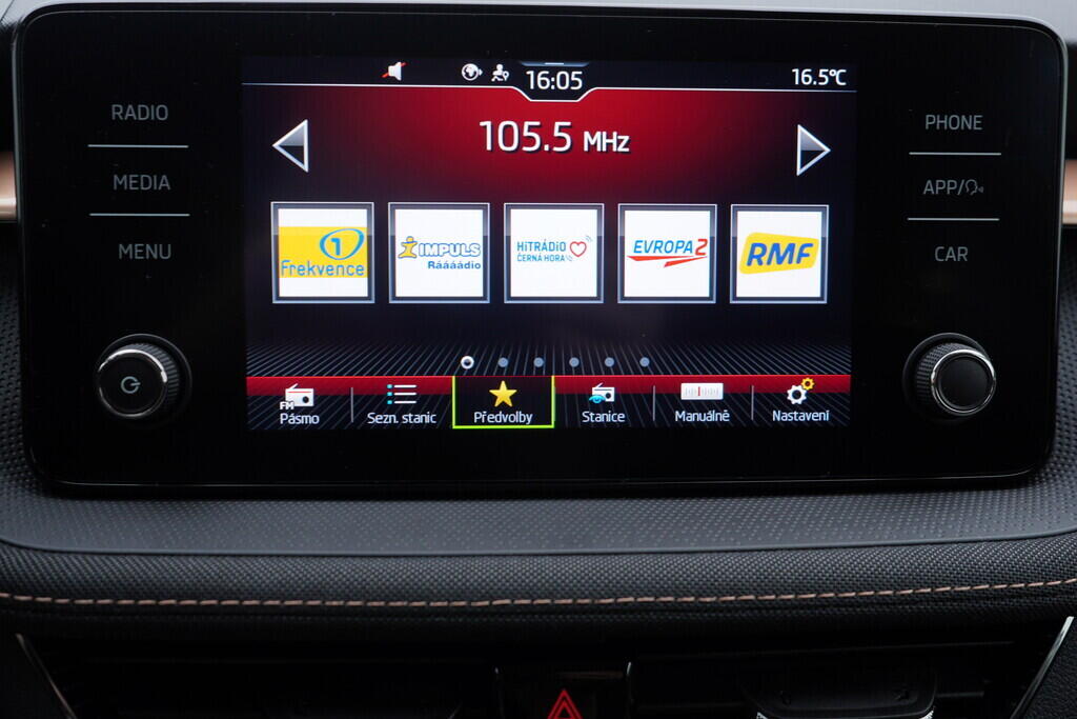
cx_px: 538
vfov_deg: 36.9
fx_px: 1077
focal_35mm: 36
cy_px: 360
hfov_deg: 53.1
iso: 125
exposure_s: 1/60
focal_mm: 24
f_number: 3.2
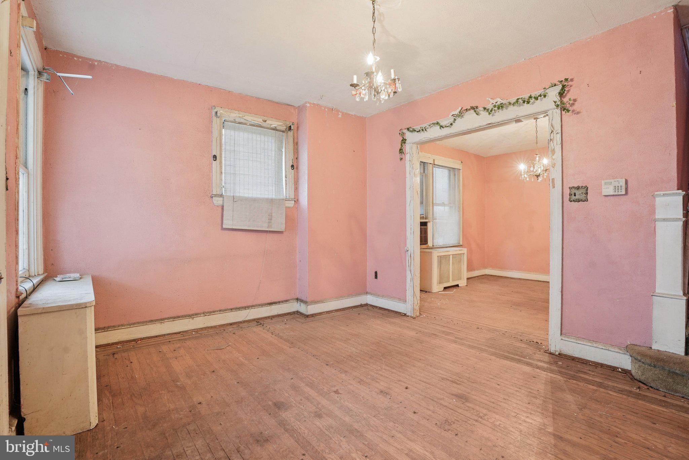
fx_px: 306
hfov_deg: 96.7
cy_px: 230
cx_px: 344
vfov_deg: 73.7
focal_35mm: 16
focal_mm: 16
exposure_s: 1/3.33
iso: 800
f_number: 8
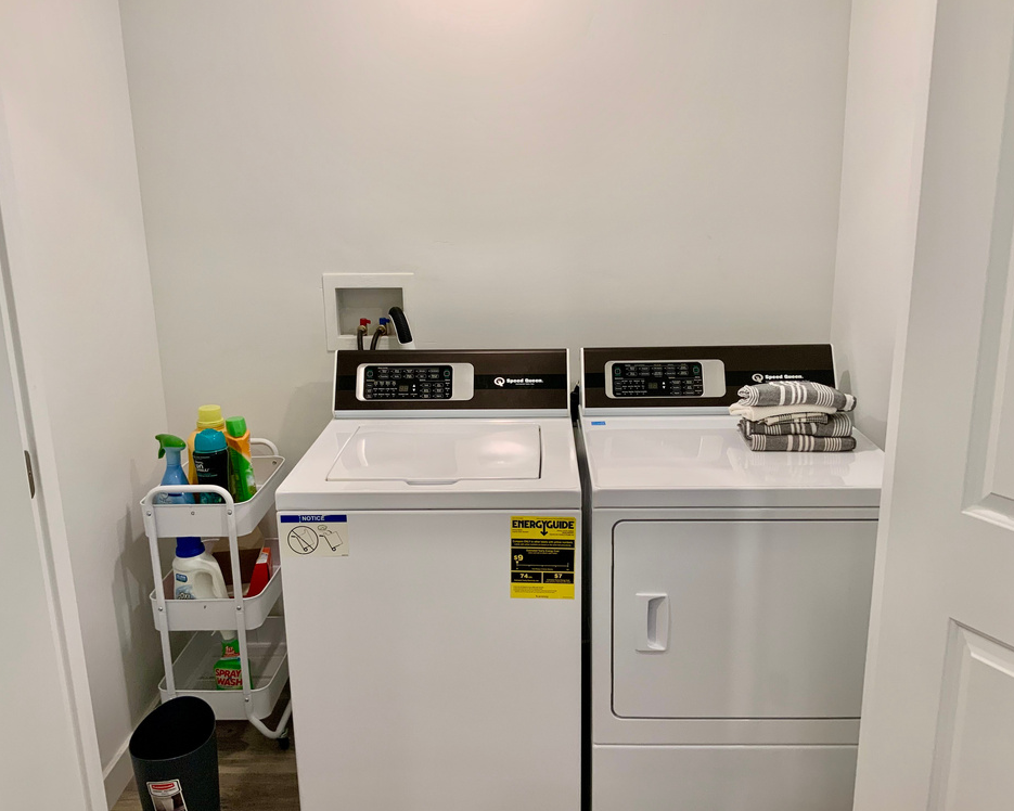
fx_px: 930
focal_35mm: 31
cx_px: 515
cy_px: 413
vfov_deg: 47.1
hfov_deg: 57.2
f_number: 1.8
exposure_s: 1/60
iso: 50
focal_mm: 3
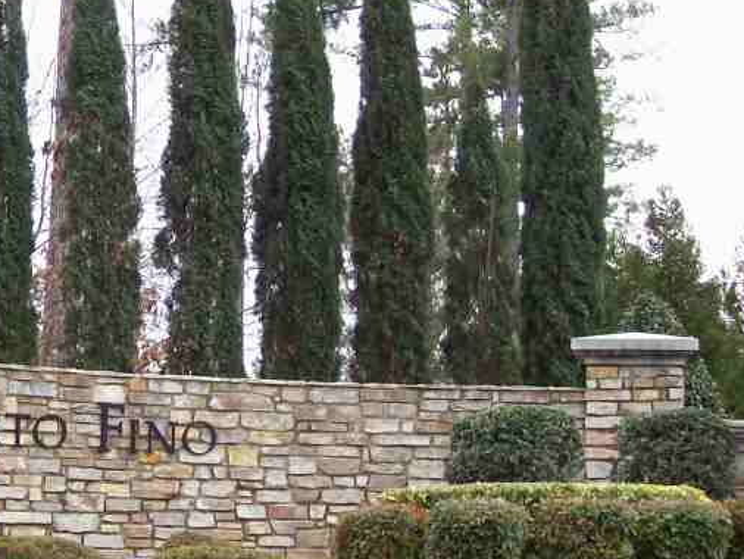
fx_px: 1957
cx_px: 53
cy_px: 265
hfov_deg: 21.0
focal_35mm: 91
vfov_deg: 16.2
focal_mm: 7.6
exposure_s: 1/228
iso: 80
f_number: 3
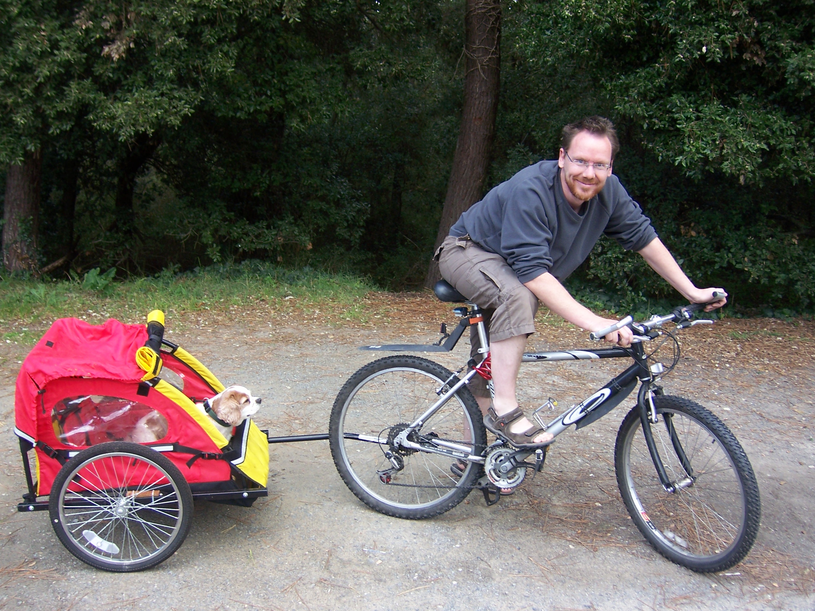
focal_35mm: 36
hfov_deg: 51.4
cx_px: 408
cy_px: 306
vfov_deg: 39.7
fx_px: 848
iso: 80
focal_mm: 6.2
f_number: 2.8
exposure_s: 1/100
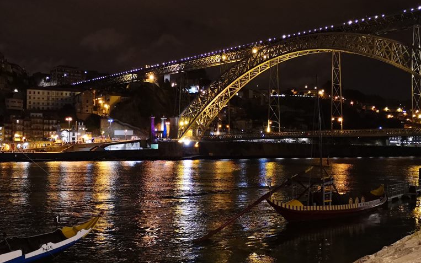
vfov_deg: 32.0
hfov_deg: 49.3
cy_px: 129
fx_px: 459
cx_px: 203
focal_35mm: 40
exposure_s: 4
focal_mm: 3.95
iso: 1000
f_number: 1.8
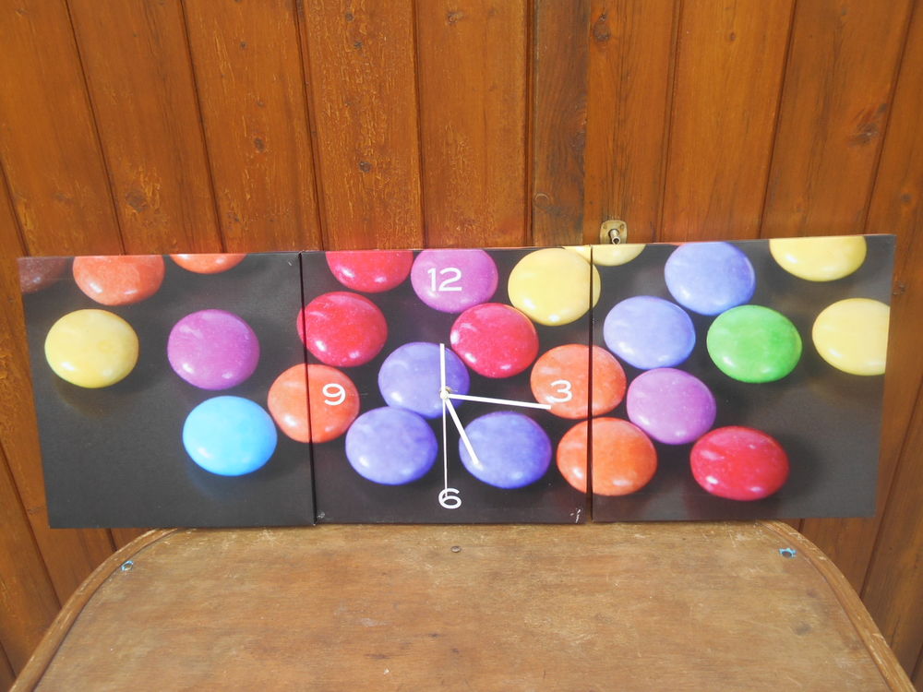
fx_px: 693
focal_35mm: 26
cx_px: 462
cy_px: 346
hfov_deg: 67.3
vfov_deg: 53.1
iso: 80
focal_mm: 4.6
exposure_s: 1/250
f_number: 3.2
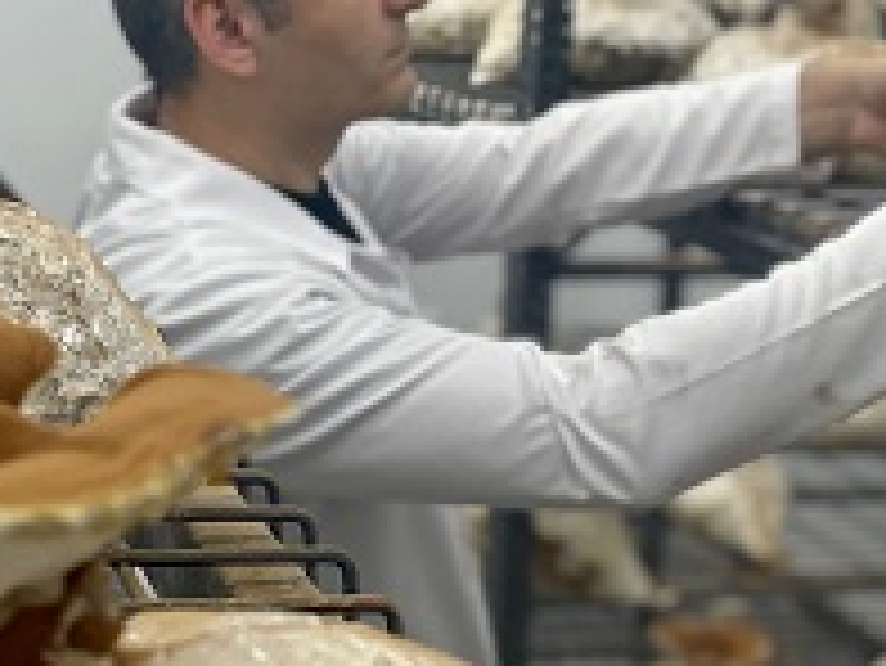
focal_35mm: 79
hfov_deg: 24.5
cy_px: 364
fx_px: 2023
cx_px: 274
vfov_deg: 18.7
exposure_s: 1/121
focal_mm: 4.2
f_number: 1.6
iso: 80
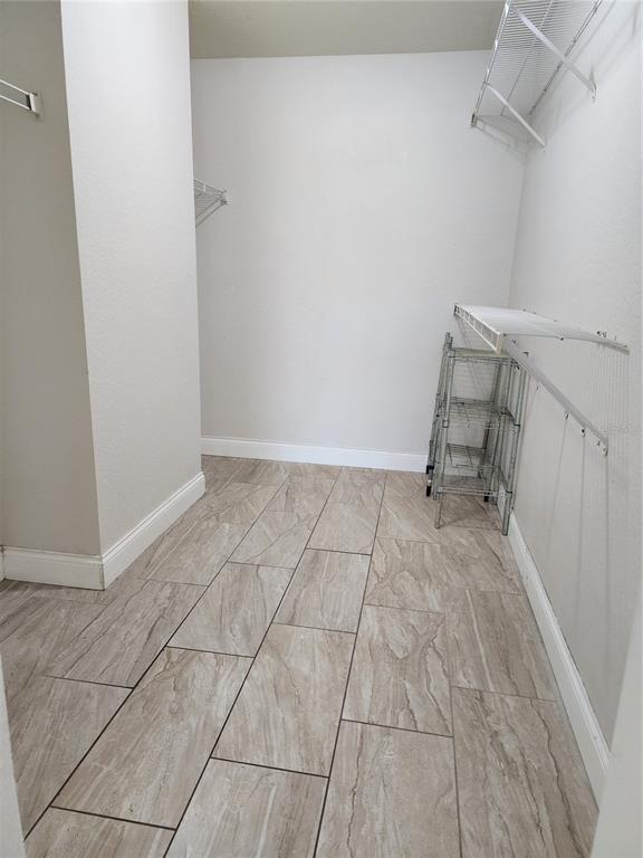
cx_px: 322
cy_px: 429
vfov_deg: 73.9
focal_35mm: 23
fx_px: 570
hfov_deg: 58.9
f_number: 1.8
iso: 500
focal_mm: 6.4
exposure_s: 1/120
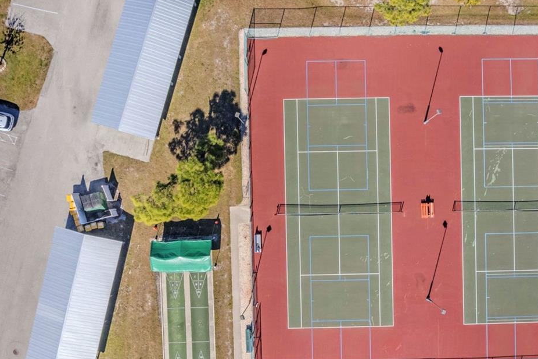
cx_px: 314
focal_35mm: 38
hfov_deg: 50.5
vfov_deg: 35.0
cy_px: 199
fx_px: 568
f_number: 2.8
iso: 140
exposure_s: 1/2500
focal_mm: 8.38
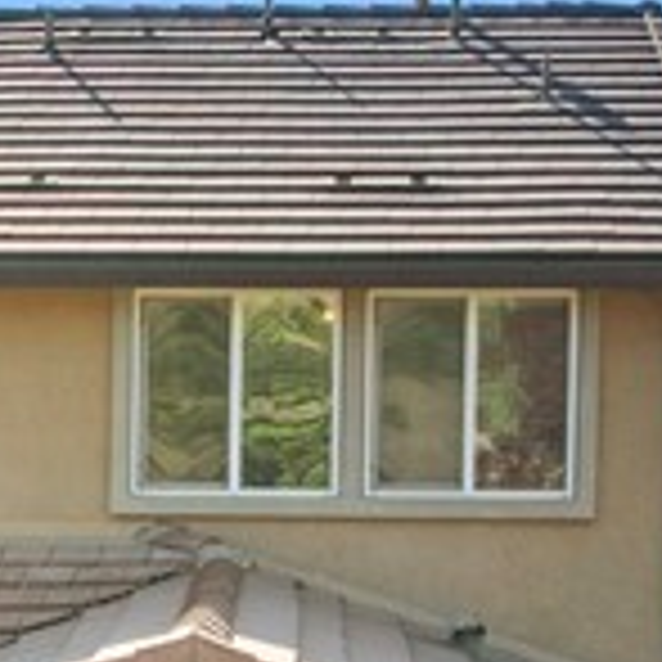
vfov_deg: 11.6
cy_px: 707
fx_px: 3202
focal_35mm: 148
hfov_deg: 11.6
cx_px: -86
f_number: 2.8
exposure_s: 1/2000
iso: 220
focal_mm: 12.29
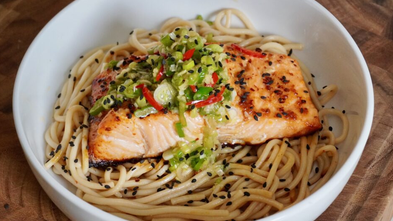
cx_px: 184
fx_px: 896
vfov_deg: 14.0
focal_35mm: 86
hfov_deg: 24.7
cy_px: 122
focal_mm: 50
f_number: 5.6
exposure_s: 1/500
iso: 2500
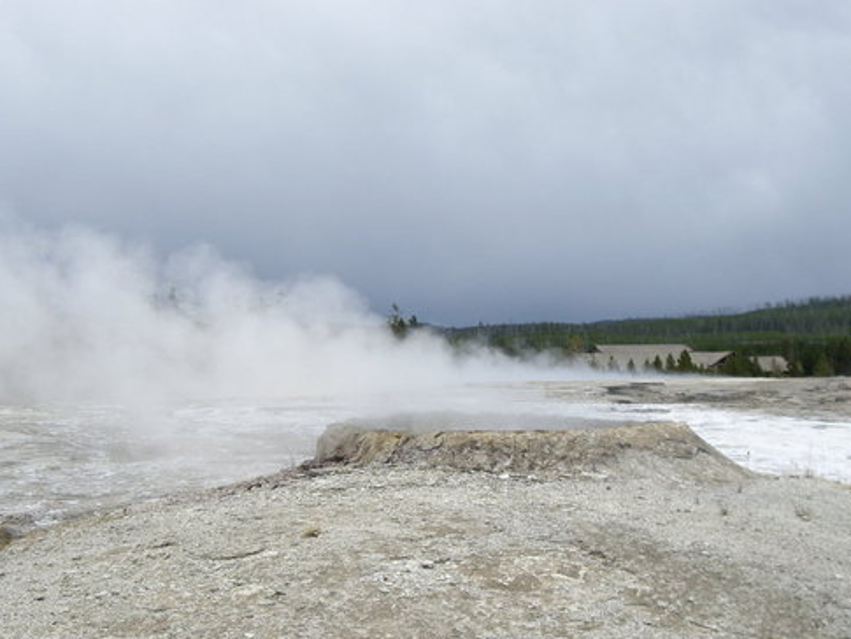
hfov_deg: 31.2
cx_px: 428
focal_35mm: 62
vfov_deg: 23.6
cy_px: 391
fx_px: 1525
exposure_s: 1/160
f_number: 4.8
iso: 50
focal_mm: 7.6
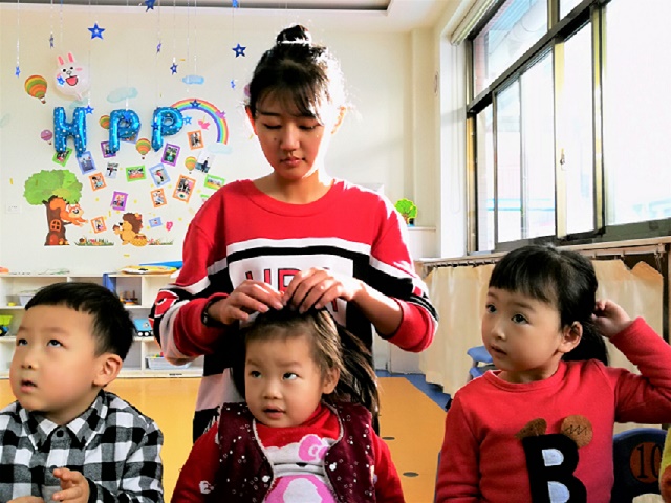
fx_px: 678
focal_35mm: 35
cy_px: 252
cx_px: 336
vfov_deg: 40.7
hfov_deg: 52.6
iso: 320
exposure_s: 1/25
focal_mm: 3.95
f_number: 1.8
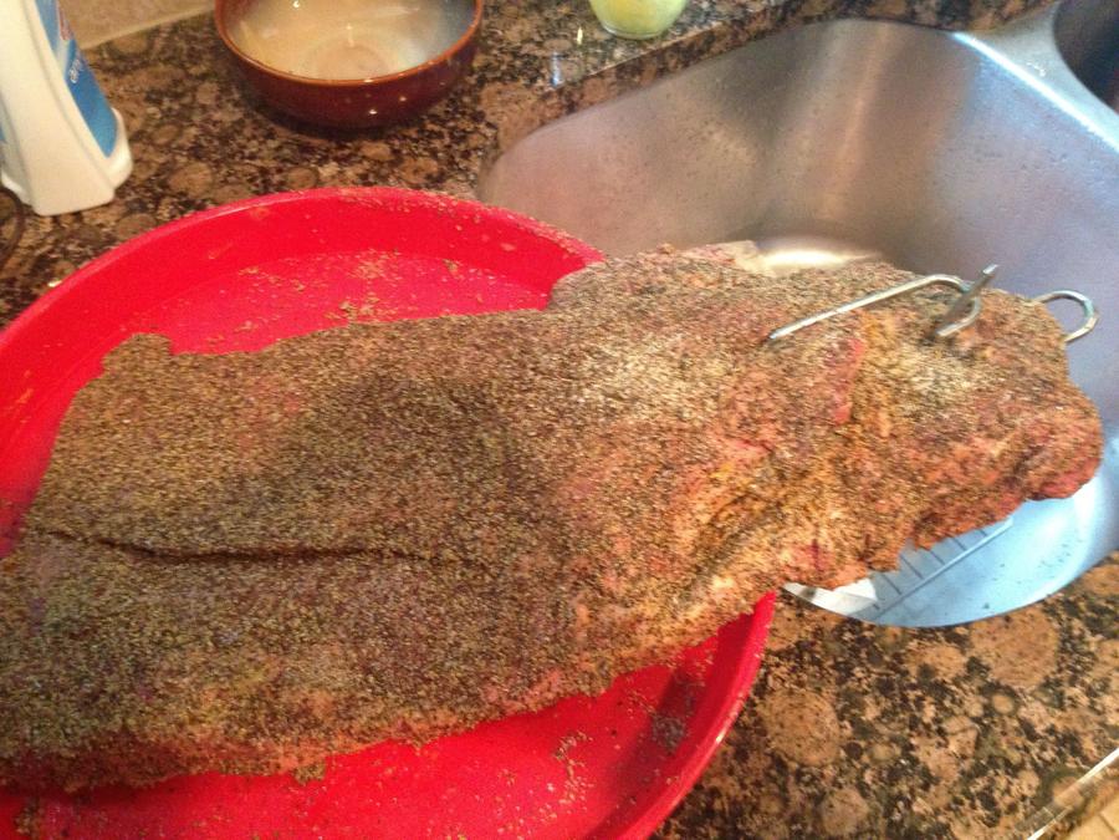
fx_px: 1067
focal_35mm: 33
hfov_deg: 55.4
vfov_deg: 42.9
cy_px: 420
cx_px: 560
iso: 400
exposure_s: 1/15
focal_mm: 4.12
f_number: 2.4
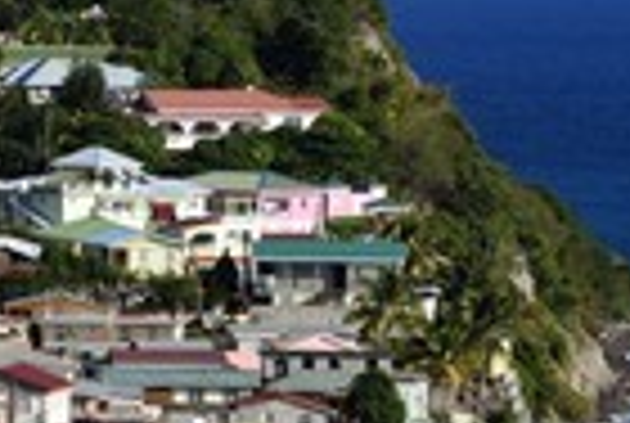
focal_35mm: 479
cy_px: 292
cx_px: -9
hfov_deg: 4.3
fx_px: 8400
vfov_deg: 2.9
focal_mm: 160
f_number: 13
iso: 200
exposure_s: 1/250
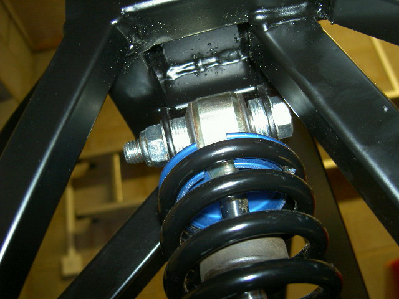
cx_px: 200
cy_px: 150
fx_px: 450
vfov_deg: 36.8
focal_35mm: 39
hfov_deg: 47.9
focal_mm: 8
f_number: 2.8
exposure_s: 1/59.5
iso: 100
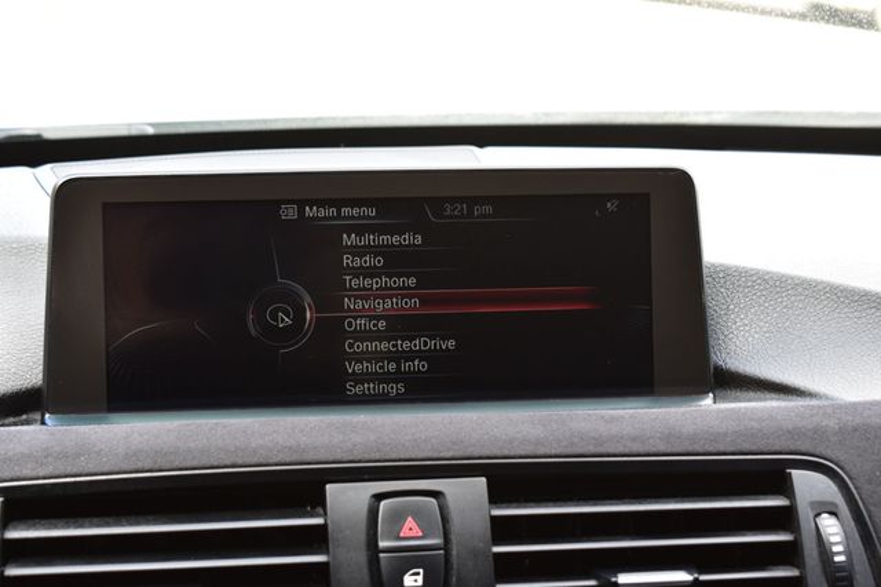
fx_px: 1688
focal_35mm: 69
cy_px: 294
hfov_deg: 29.3
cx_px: 440
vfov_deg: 19.7
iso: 400
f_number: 7.1
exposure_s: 1/40
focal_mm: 46
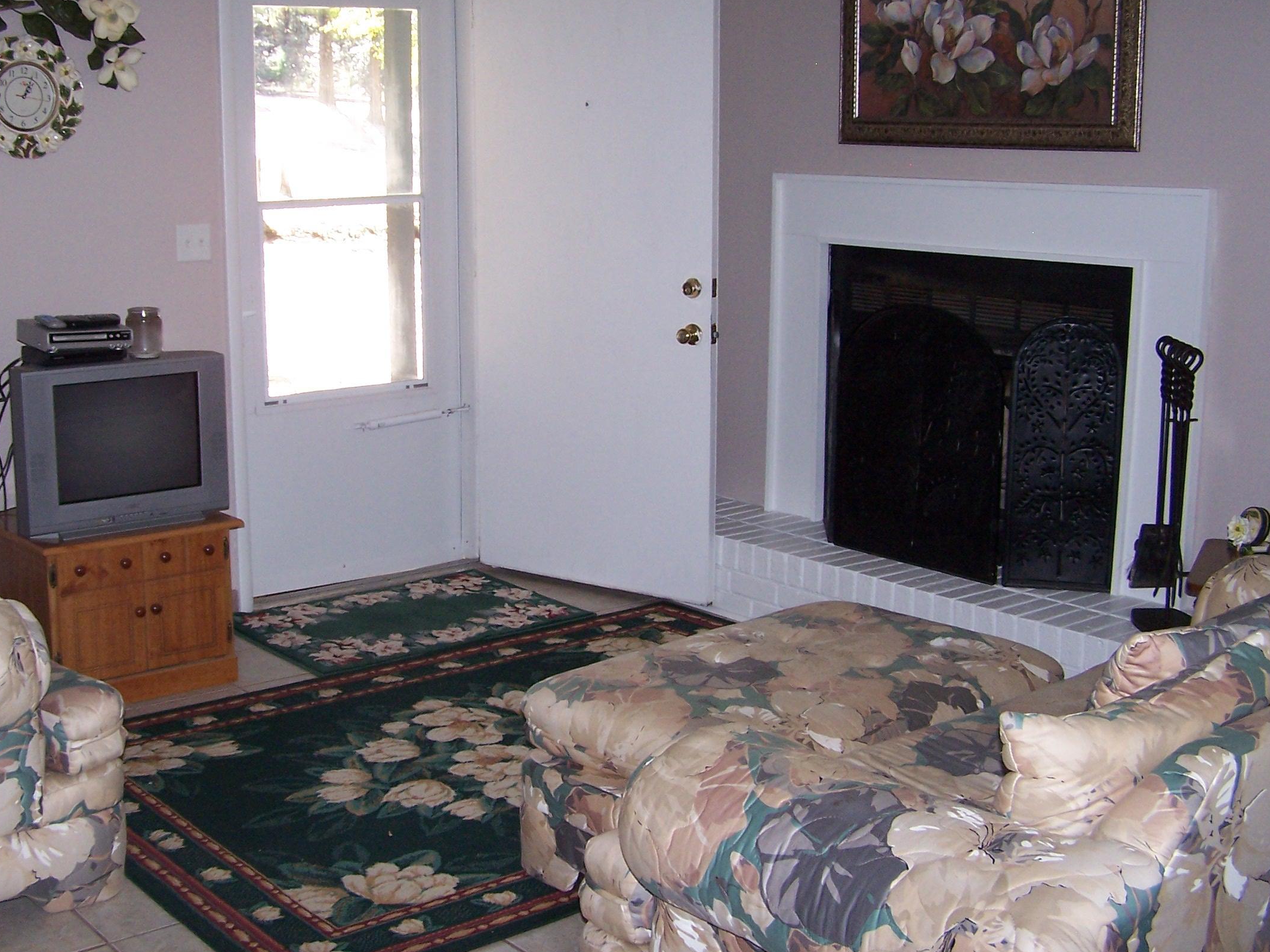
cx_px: 561
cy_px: 400
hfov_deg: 41.2
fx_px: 1688
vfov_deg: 31.5
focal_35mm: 46
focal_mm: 6.3
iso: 140
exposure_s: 1/60
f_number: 2.8
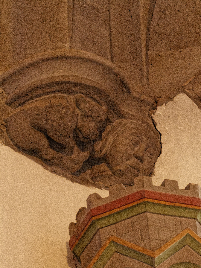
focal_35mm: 217
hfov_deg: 6.8
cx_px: 100
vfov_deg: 9.1
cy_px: 134
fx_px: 1680
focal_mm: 100
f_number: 18
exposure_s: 8
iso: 3200
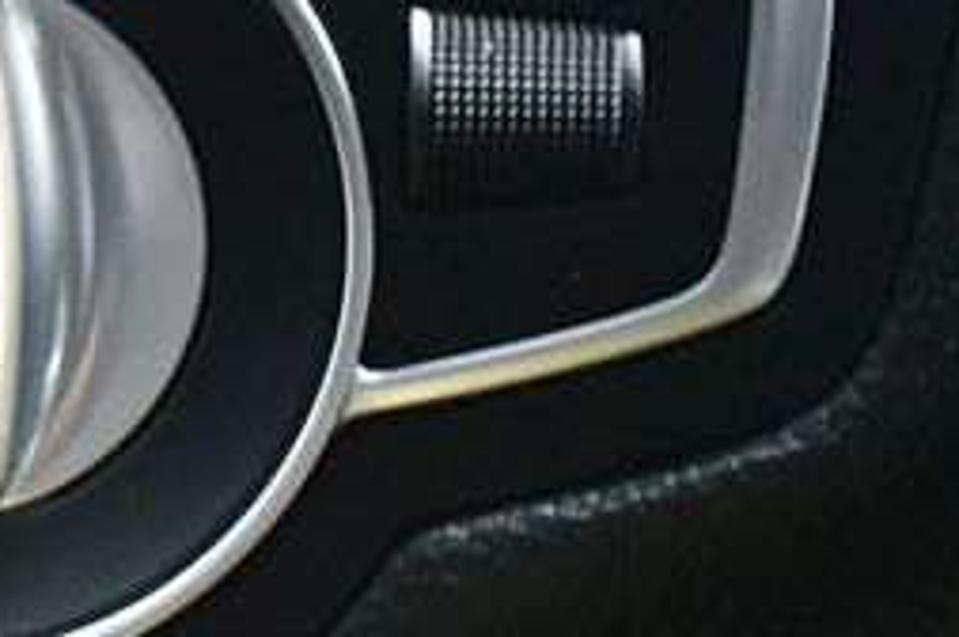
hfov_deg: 13.3
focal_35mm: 152
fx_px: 4044
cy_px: 171
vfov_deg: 9.0
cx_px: -87
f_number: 5
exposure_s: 1/10
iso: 12800
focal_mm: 40
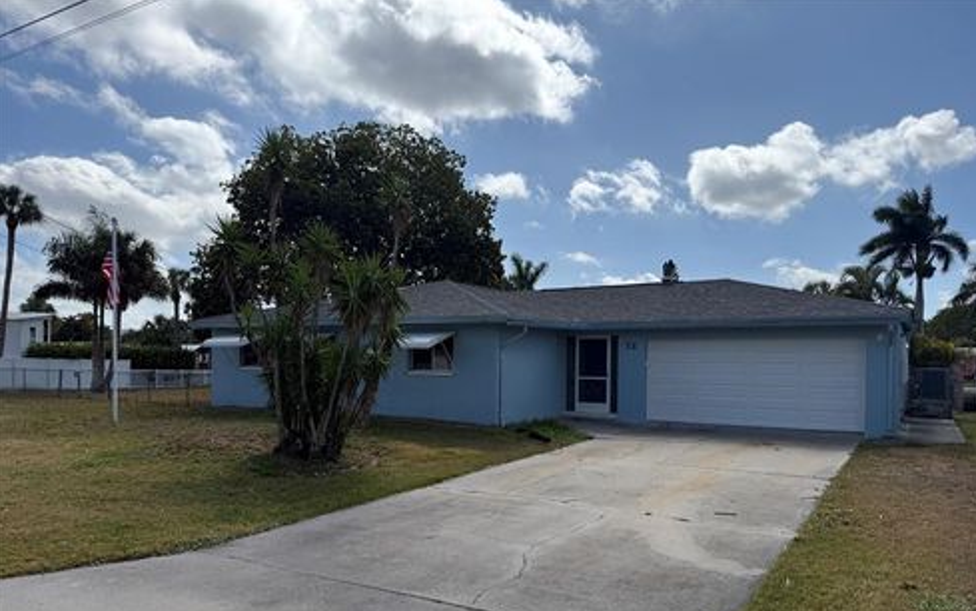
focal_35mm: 26
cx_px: 495
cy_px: 370
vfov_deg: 47.3
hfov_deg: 70.4
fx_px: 692
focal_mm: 6.76
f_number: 1.78
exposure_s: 1/10309
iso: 100
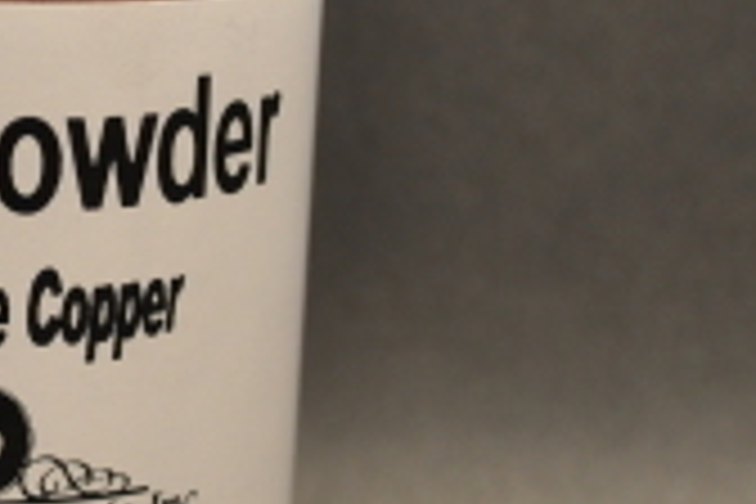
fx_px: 2478
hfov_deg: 16.9
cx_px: -40
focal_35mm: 118
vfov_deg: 11.6
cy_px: 238
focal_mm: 22
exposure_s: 1/100
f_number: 5
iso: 400
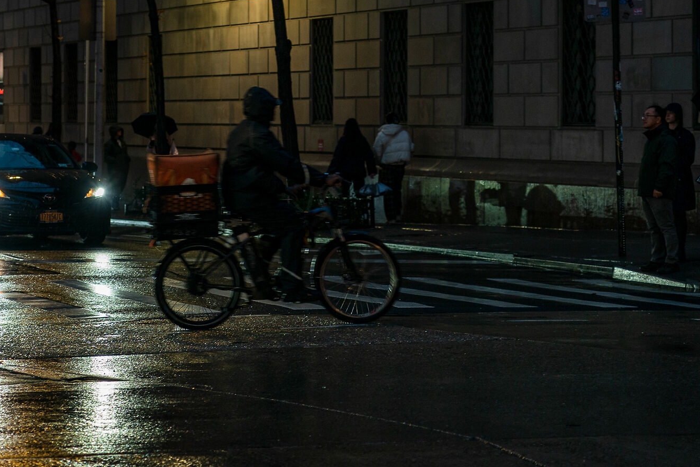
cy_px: 139
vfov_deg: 10.0
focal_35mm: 137
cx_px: 78
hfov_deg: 14.8
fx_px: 2664
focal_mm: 76
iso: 500
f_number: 4
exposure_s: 1/80
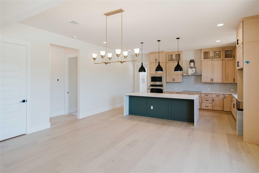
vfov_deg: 67.4
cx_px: 130
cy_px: 86
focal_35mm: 18
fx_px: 129
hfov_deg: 90.0
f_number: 4
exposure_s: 1/250
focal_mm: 12
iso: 500
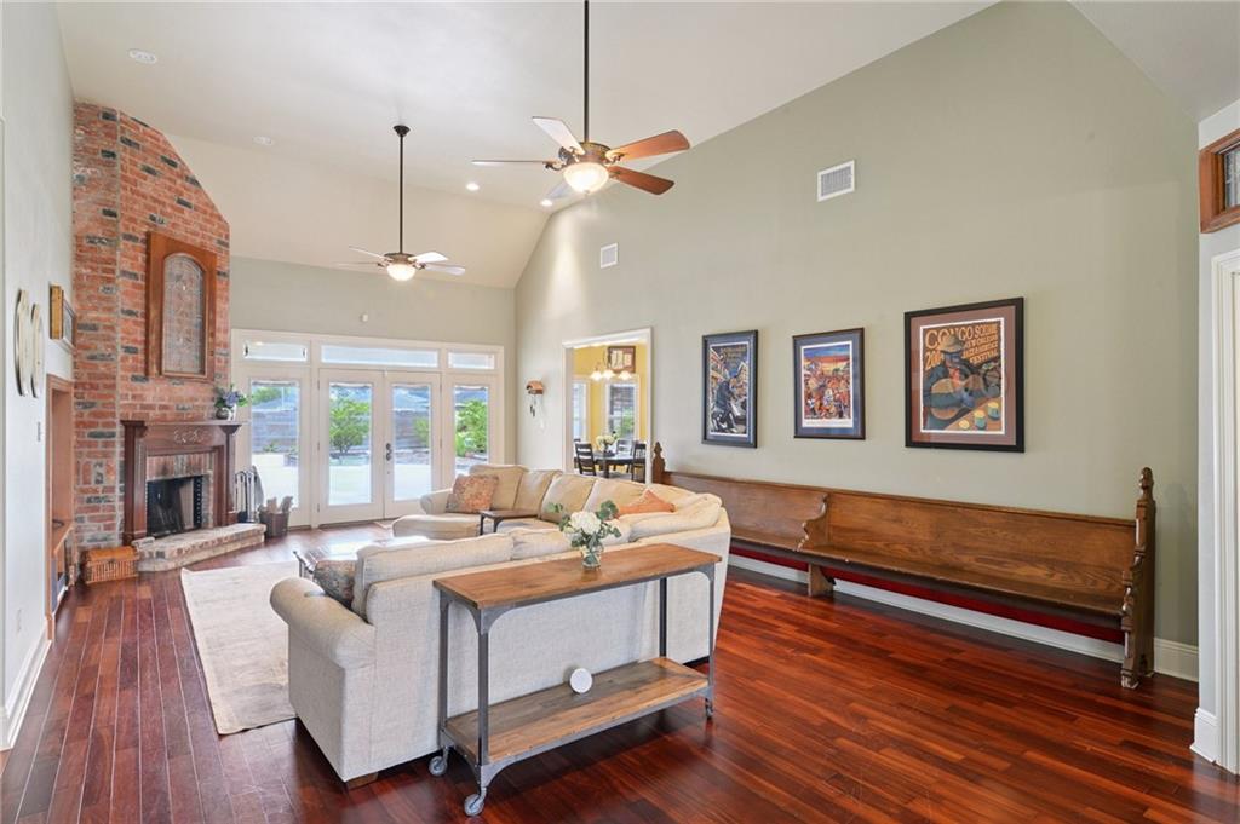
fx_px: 654
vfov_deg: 64.5
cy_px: 412
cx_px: 620
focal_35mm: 19
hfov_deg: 87.0
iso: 400
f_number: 14
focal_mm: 19
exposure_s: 1/1.25
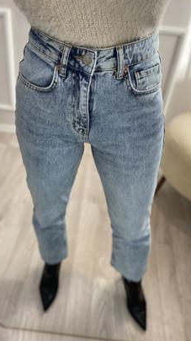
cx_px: 81
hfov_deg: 40.0
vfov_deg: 66.1
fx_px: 261
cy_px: 168
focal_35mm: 29
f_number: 1.8
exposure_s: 1/121
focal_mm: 4.25
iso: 50
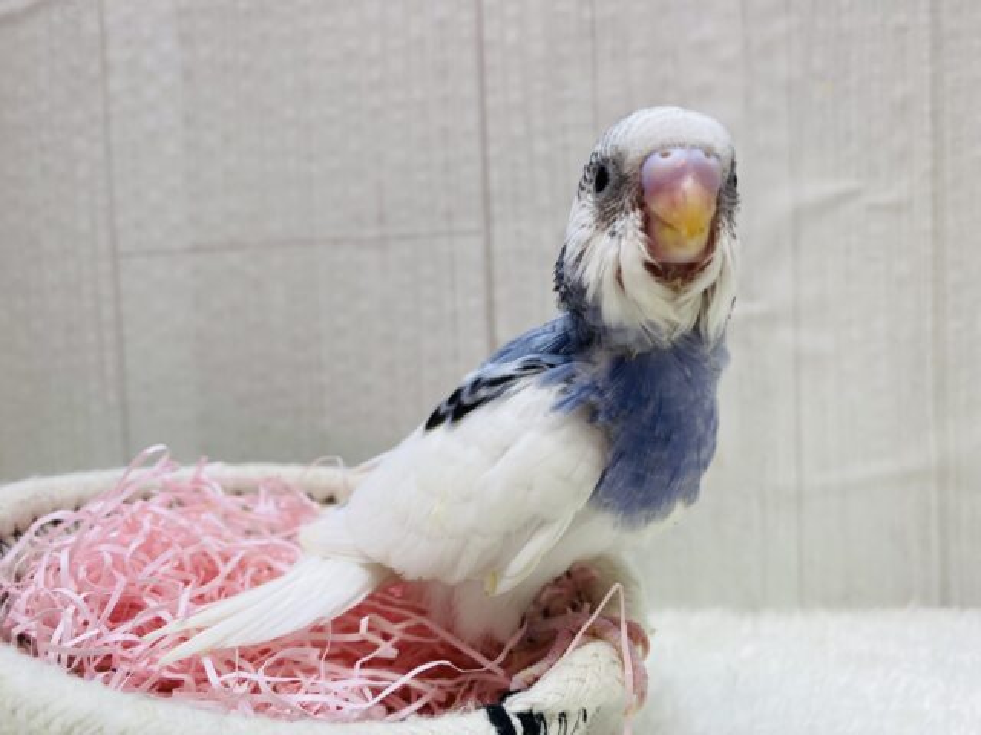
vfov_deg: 54.9
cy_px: 368
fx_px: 708
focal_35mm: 25
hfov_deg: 69.4
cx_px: 490
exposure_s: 1/100
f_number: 1.8
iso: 50
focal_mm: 4.25
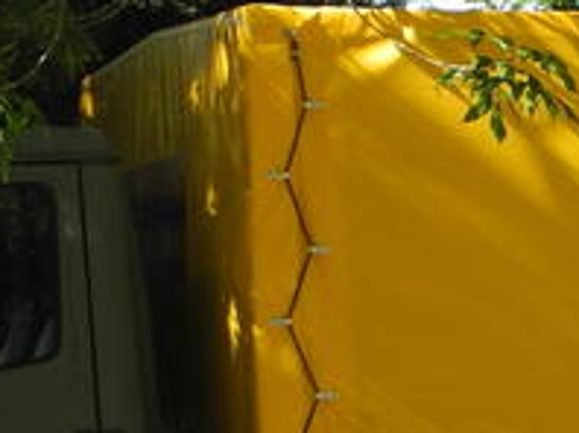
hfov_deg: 9.7
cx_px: 901
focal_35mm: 197
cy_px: 652
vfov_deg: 7.4
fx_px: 3291
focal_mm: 8.1
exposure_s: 1/400
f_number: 3.2
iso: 100
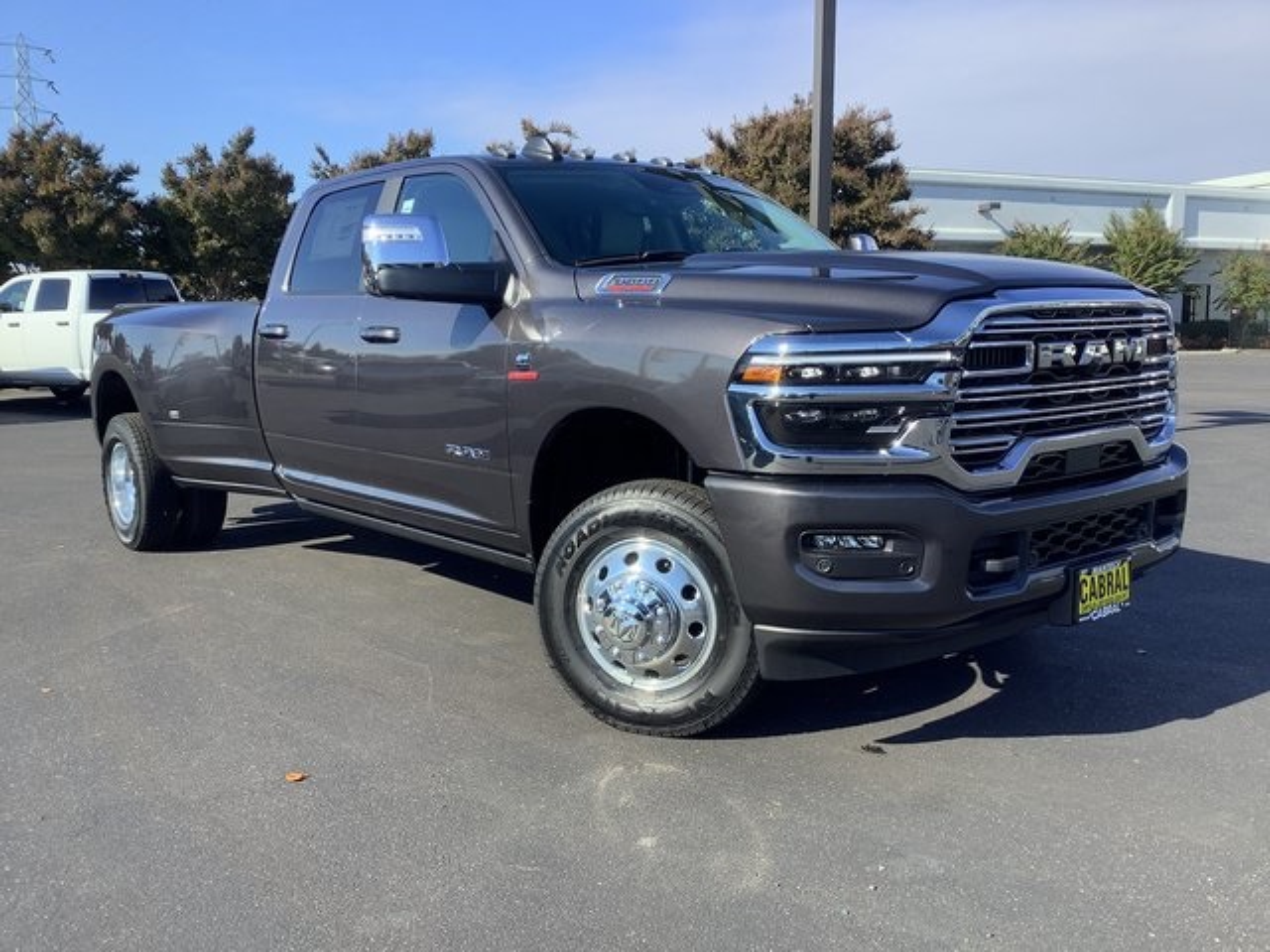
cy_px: 476
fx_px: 1137
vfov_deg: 45.4
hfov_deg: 58.4
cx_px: 635
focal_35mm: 31
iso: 25
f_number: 2.4
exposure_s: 1/599
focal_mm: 3.3
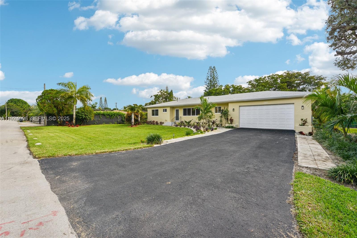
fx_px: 139
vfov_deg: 81.2
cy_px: 119
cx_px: 178
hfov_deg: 104.3
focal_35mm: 14
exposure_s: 1/320
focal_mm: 14
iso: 200
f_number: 9
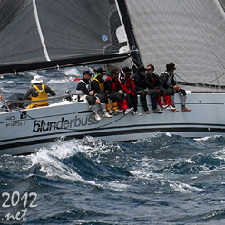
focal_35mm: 554
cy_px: 48
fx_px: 4074
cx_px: 133
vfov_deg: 3.2
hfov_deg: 3.2
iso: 400
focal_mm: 180
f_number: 7.6
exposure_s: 1/1000
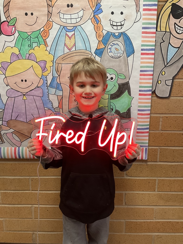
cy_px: 122
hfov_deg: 48.2
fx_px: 204
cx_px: 92
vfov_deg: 61.7
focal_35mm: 29
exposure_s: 1/60
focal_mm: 3
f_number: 1.8
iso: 125
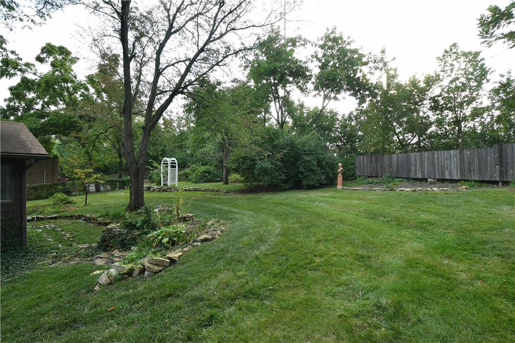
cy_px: 172
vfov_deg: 72.0
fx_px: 236
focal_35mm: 16
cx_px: 258
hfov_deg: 95.0
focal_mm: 11
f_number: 6.3
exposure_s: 1/160
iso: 400
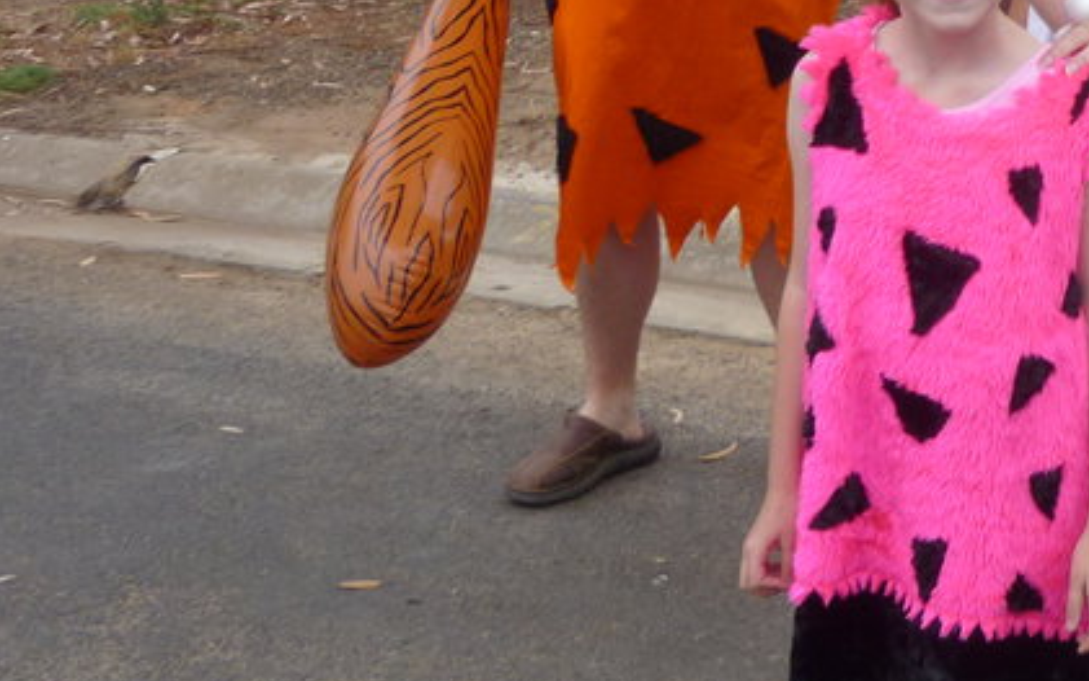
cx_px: 1288
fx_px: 2463
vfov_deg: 15.4
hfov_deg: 23.0
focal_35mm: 83
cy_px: -8
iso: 80
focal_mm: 5.5
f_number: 2.8
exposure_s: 1/250
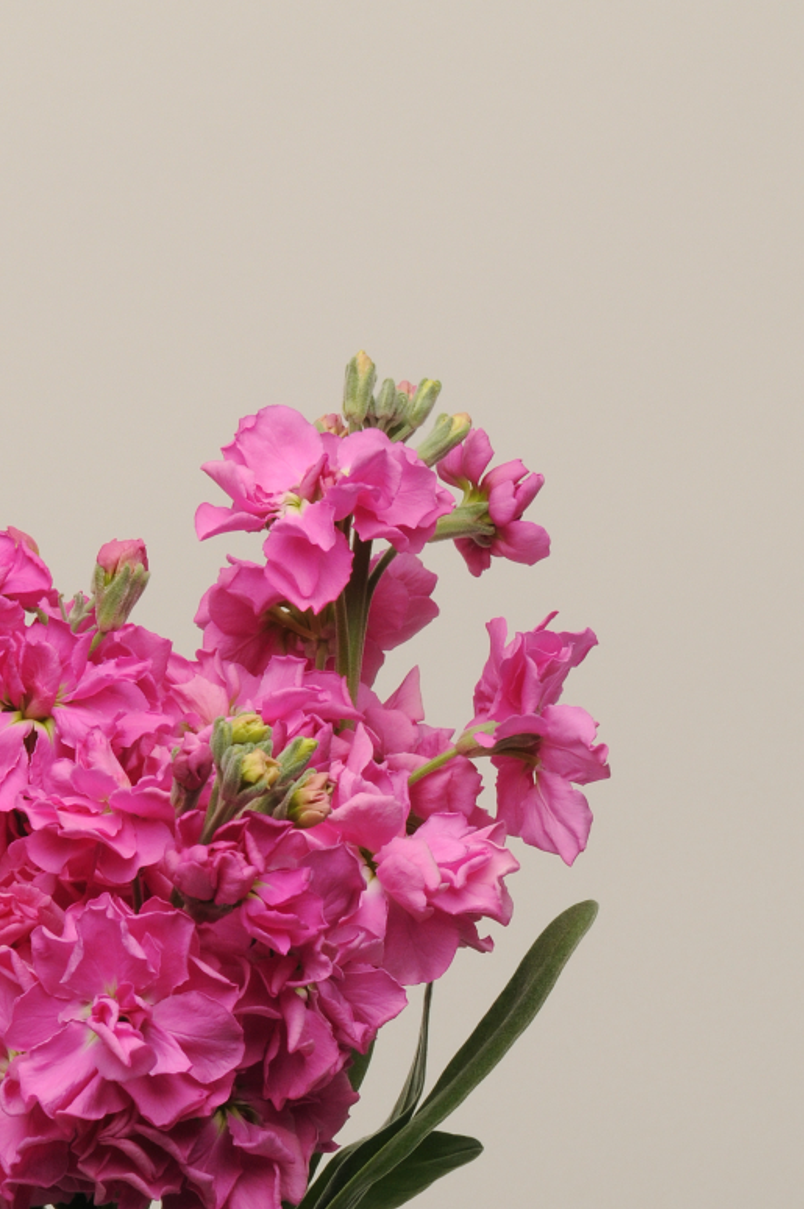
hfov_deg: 4.2
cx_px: 65
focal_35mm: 325
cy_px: 1217
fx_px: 10912
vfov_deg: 6.3
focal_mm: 105
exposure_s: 1/60
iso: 200
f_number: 18
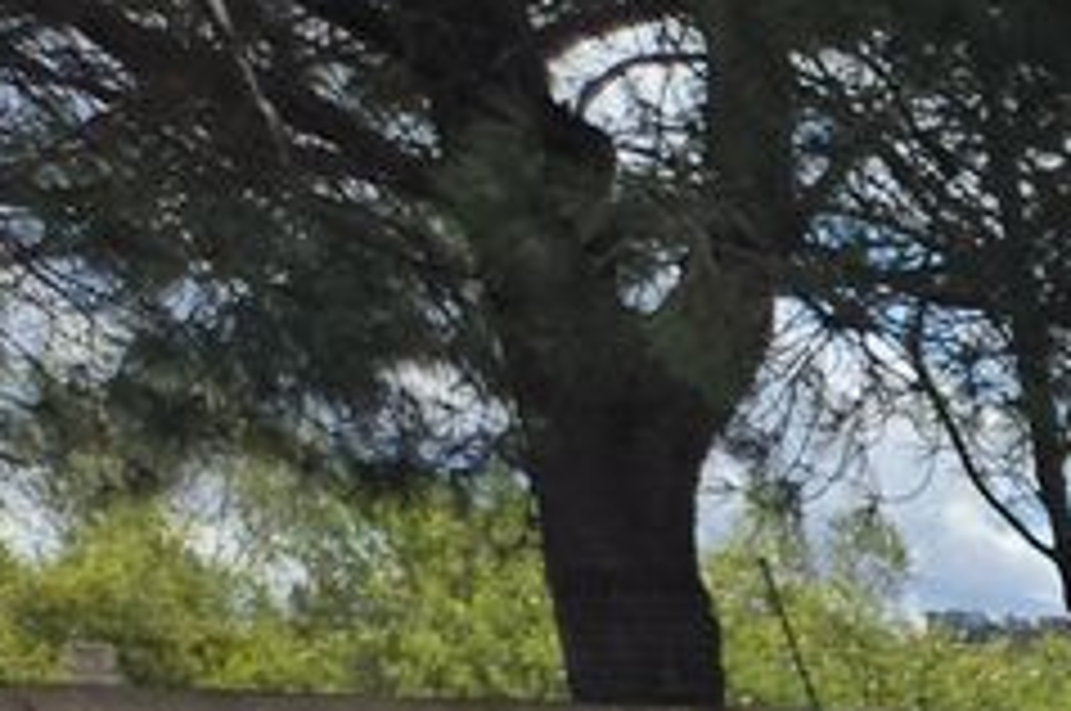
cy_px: 2434
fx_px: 4783
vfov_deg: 7.2
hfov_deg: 9.9
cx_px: 3136
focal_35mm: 161
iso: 25
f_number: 1.8
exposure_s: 1/2707
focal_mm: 5.4
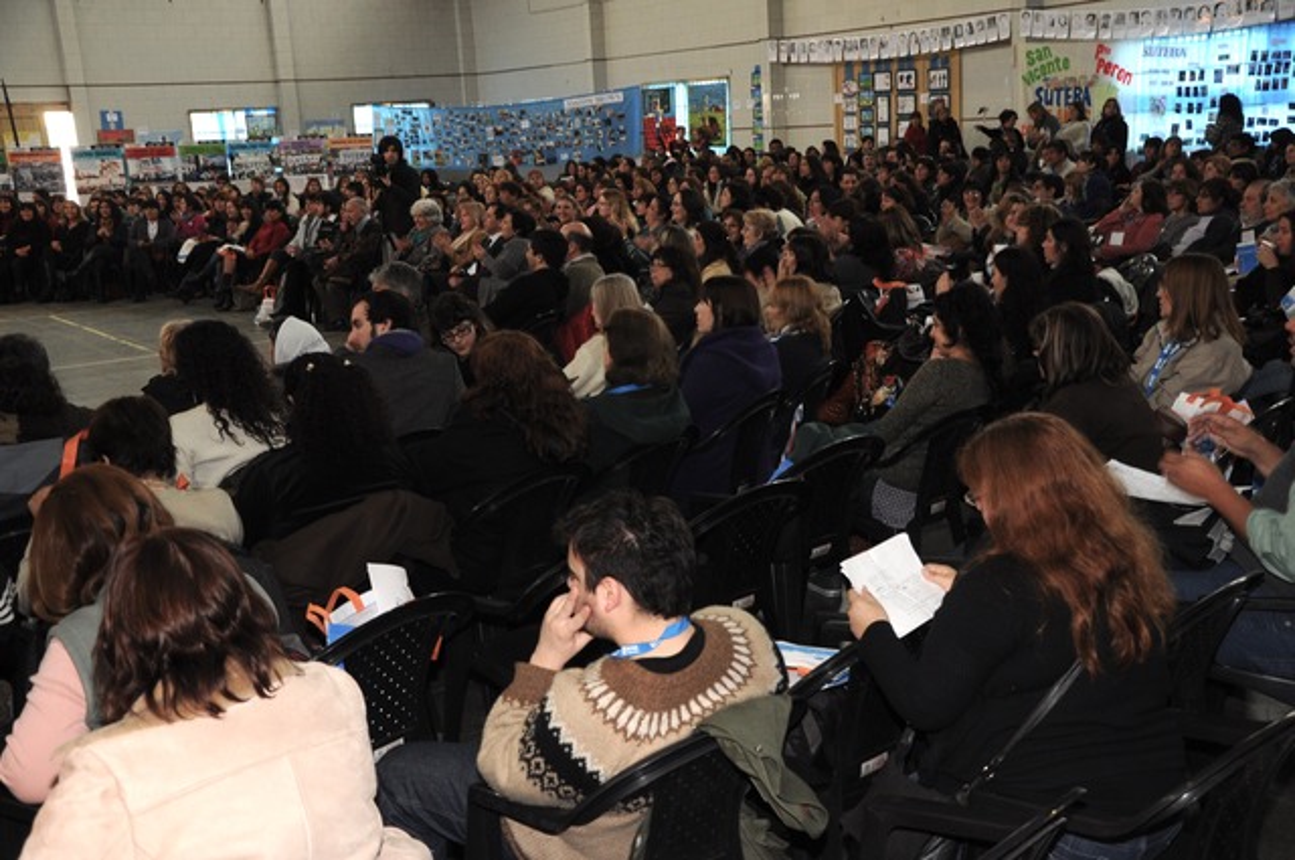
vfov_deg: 31.8
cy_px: 430
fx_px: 1509
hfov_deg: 46.5
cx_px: 648
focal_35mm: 42
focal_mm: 28
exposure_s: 1/30
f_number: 4
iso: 500
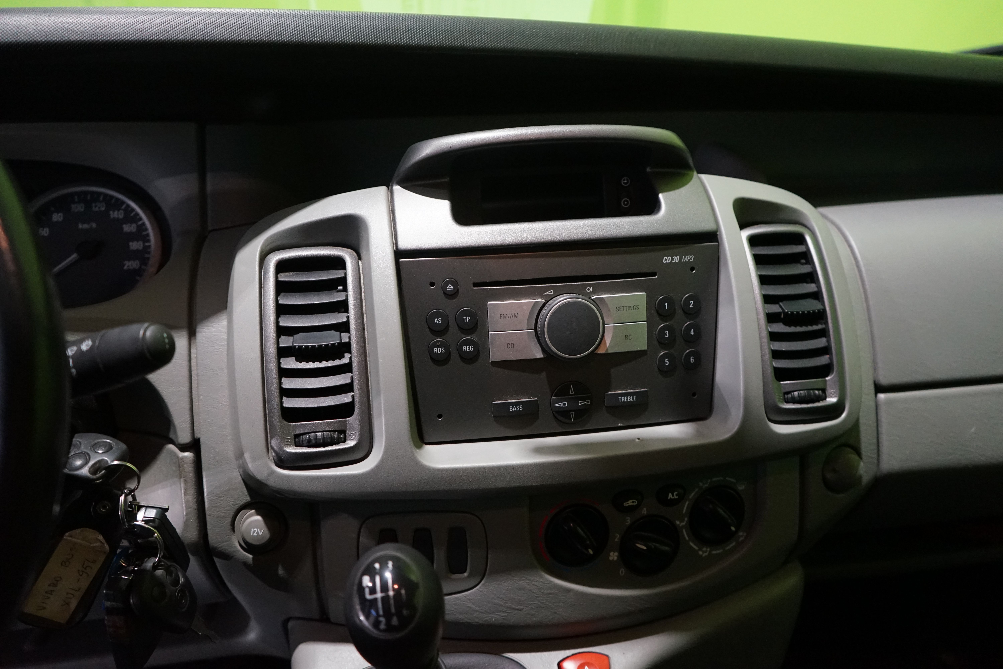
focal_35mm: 28
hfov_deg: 65.5
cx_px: 502
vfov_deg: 46.4
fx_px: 780
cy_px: 334
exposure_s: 1/160
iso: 4000
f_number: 3.5
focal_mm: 28
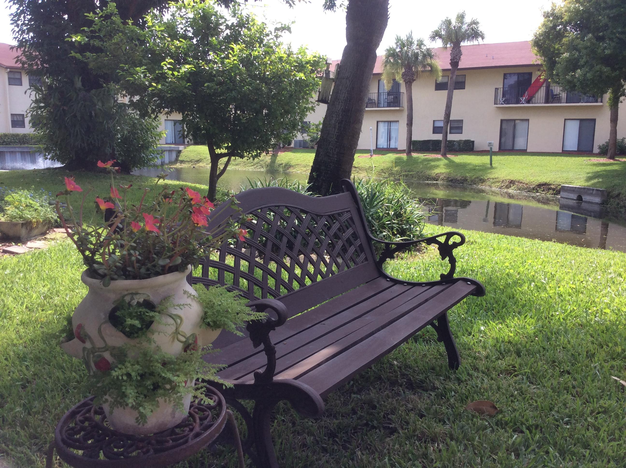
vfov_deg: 44.1
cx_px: 313
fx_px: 578
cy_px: 234
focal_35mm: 32
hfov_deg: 56.9
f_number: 2.4
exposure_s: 1/351
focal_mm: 3.3
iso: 32
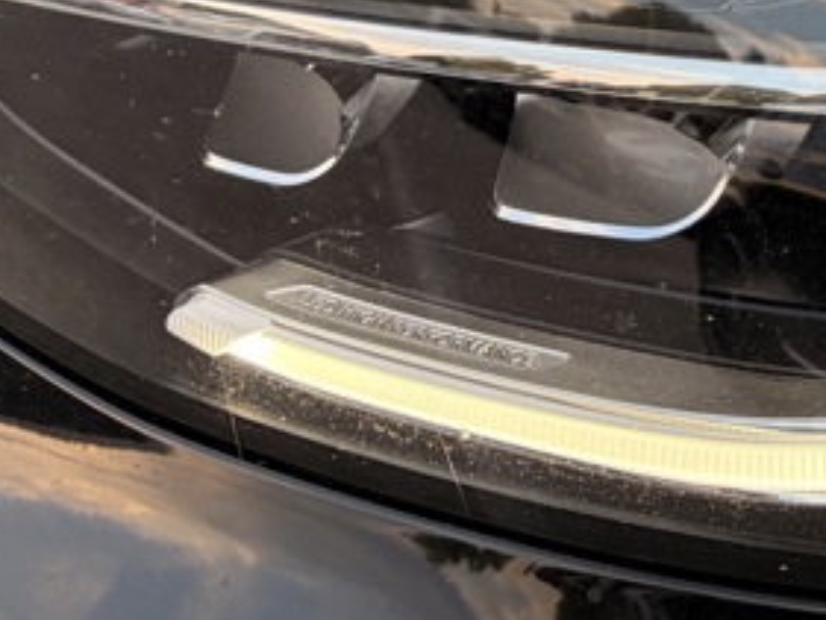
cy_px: -182
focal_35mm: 74
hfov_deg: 25.8
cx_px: 685
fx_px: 1767
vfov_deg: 18.5
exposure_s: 1/290
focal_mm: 5.96
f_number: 1.6
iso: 64
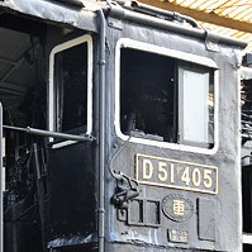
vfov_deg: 14.3
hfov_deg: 14.4
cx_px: 93
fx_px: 997
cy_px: 213
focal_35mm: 121
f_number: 7.1
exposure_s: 1/200
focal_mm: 42
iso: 400
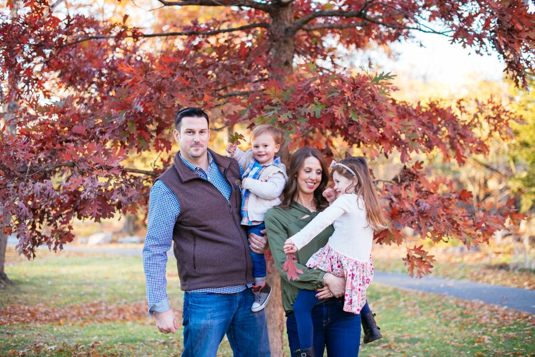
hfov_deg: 39.6
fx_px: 743
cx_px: 268
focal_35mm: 50
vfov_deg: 27.0
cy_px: 178
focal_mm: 50
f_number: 2.2
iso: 640
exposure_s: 1/500
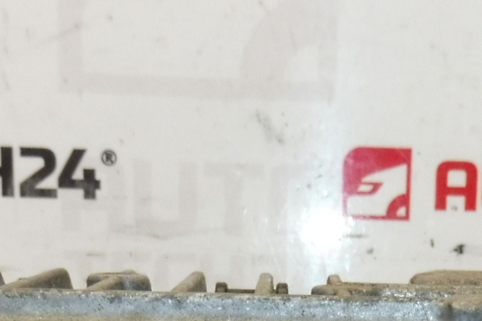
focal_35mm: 89
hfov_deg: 22.7
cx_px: 347
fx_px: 1192
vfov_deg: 13.5
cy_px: 603
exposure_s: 1/100
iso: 200
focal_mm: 4.3
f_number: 4
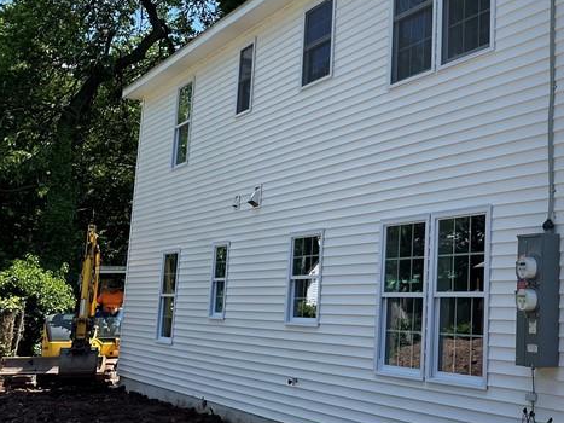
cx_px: 574
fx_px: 928
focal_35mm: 57
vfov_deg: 25.4
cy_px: 124
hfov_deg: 31.1
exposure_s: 1/3401
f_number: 1.6
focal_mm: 4.2
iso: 32
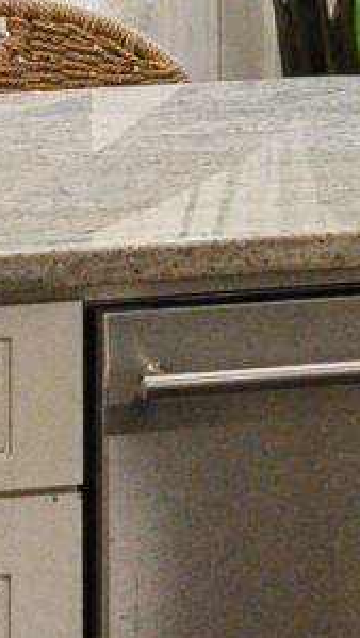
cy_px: -408
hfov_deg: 3.6
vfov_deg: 6.3
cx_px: 456
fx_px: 5679
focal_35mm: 335
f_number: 4
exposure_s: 1/160
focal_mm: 32
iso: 1600
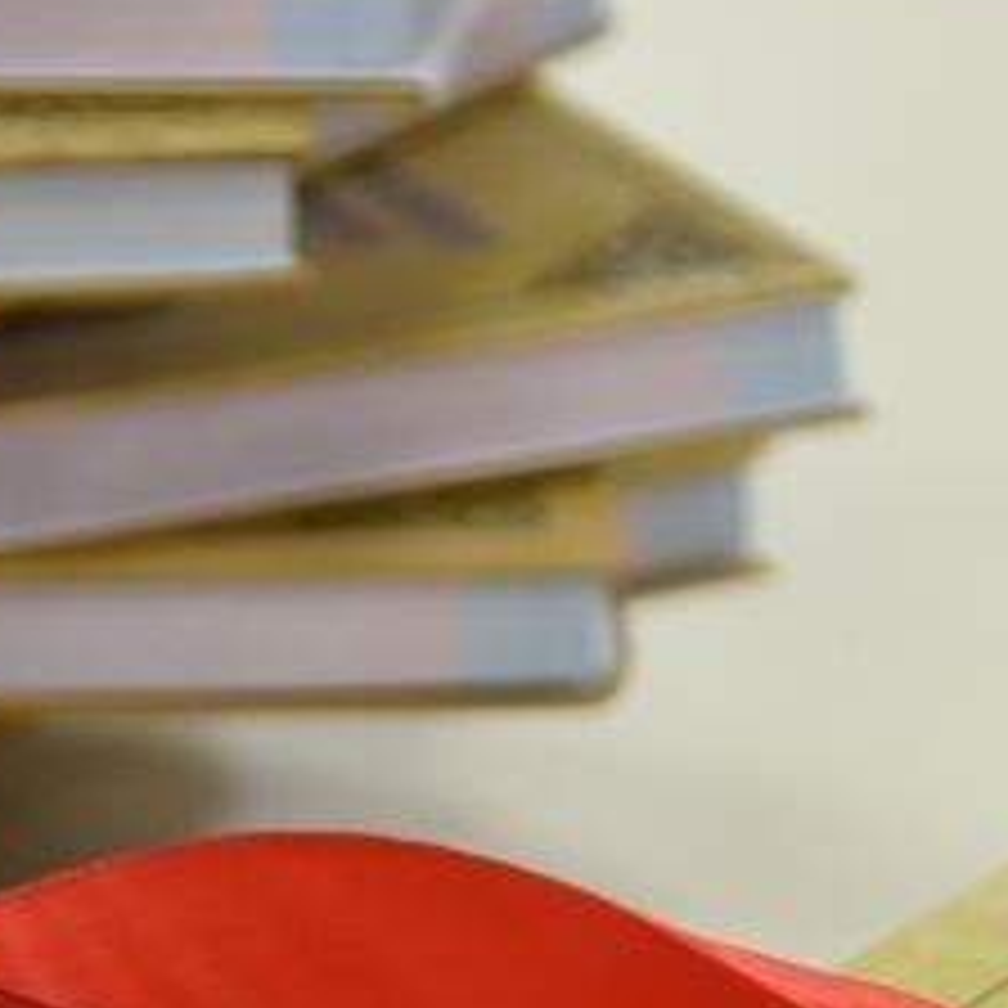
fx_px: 8665
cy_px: 981
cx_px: 220
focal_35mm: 263
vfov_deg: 6.6
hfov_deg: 6.7
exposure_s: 1/80
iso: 400
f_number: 4.5
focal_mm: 46
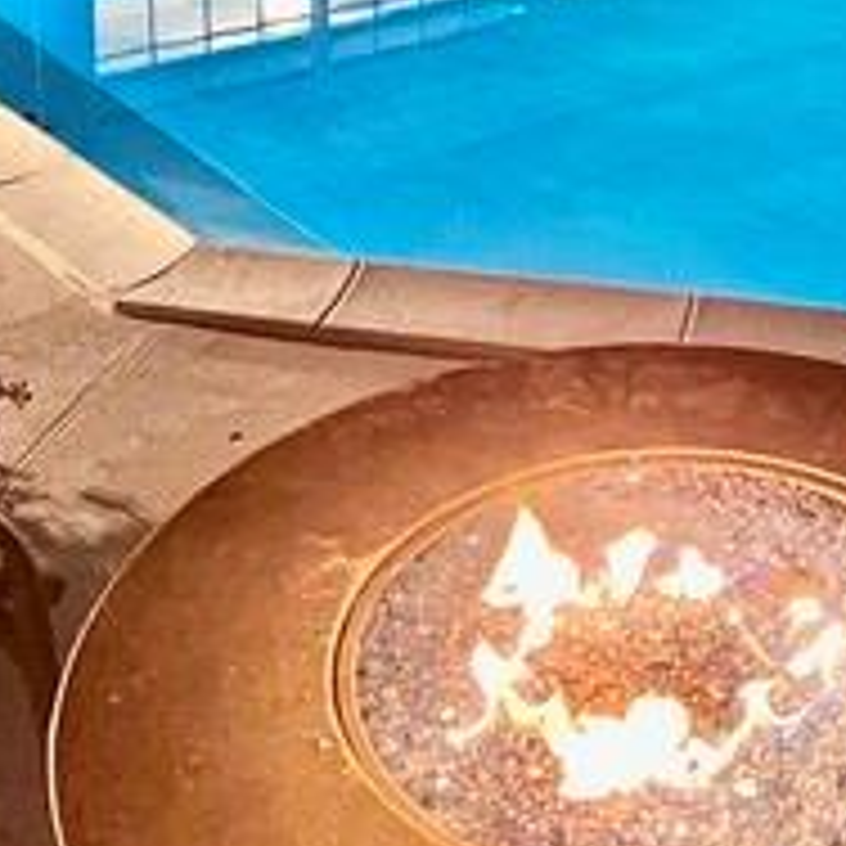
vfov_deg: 24.5
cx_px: 734
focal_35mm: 65
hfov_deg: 25.8
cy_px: -115
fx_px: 1797
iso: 640
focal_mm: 5.7
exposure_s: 1/40
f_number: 1.5
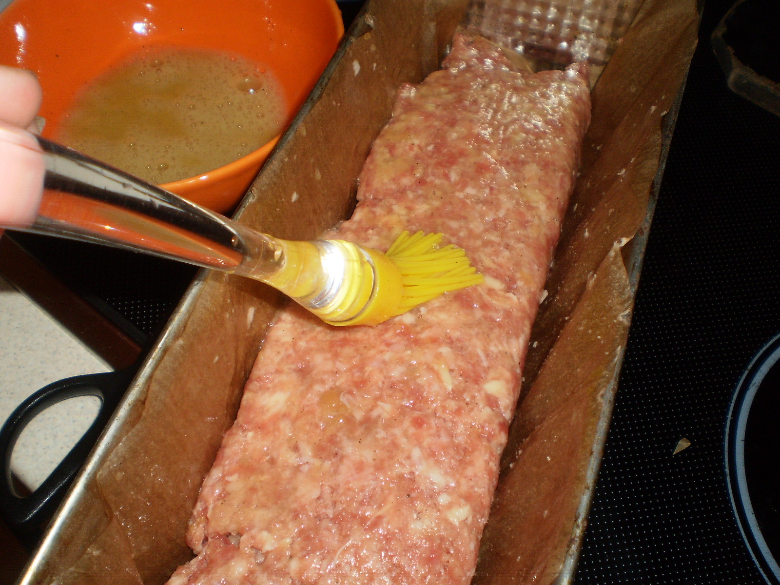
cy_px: 292
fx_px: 811
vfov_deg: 39.7
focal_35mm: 36
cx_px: 390
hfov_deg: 51.4
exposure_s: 1/30
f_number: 3.1
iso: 125
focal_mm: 6.3
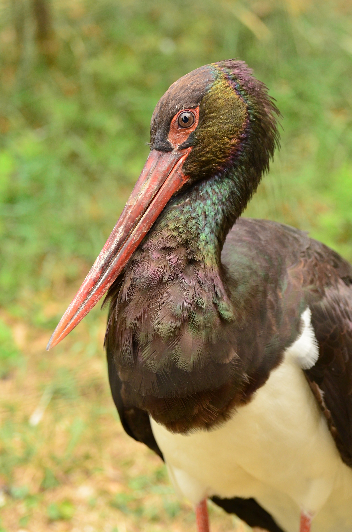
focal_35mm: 150
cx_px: 176
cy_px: 266
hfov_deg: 9.1
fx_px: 2210
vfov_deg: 13.7
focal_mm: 100
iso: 1400
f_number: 4.5
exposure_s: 1/640
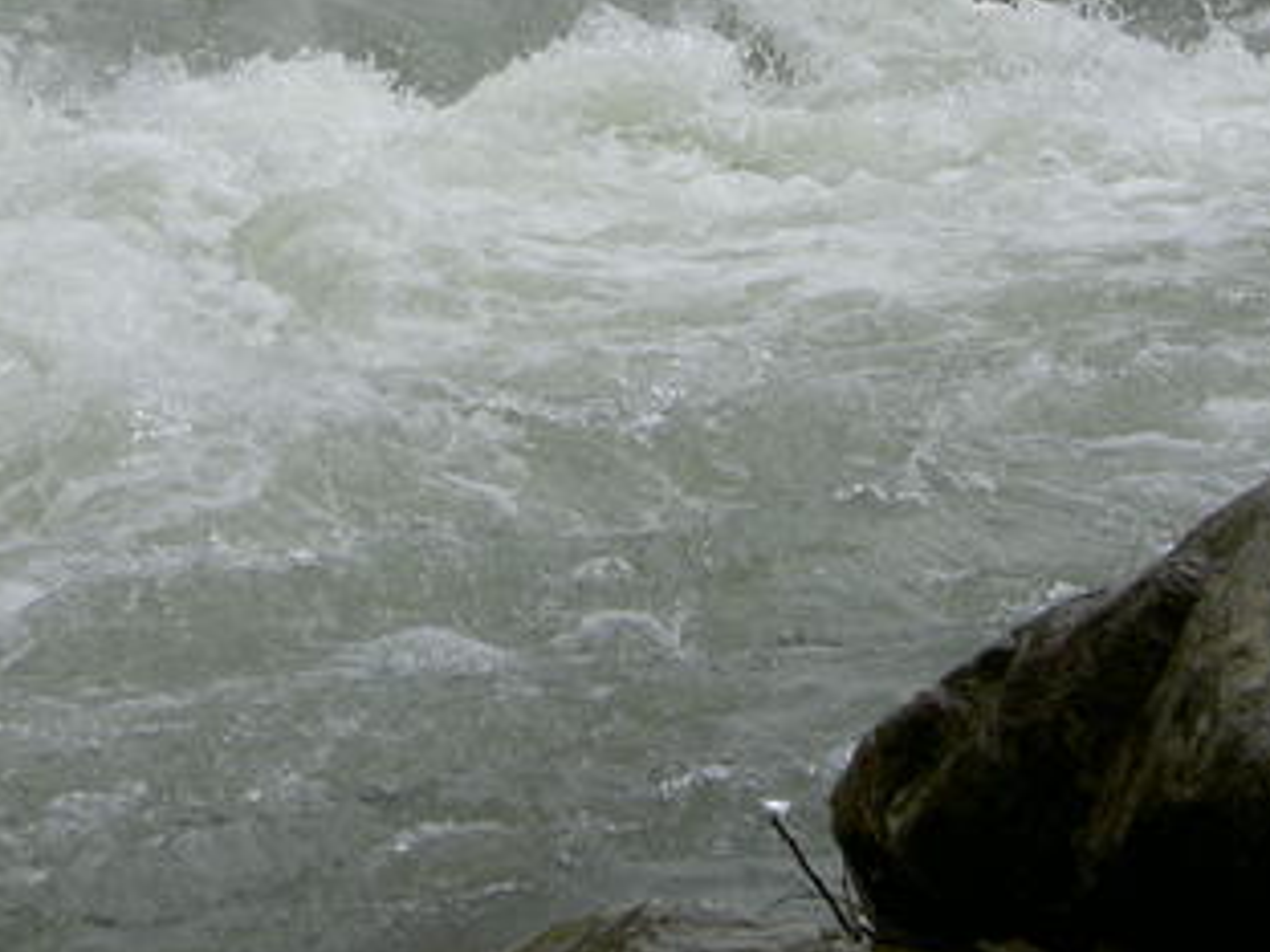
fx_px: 5173
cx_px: 354
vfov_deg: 10.4
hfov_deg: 14.0
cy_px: -159
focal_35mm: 141
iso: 50
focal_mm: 11.3
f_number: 5.5
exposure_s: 1/200
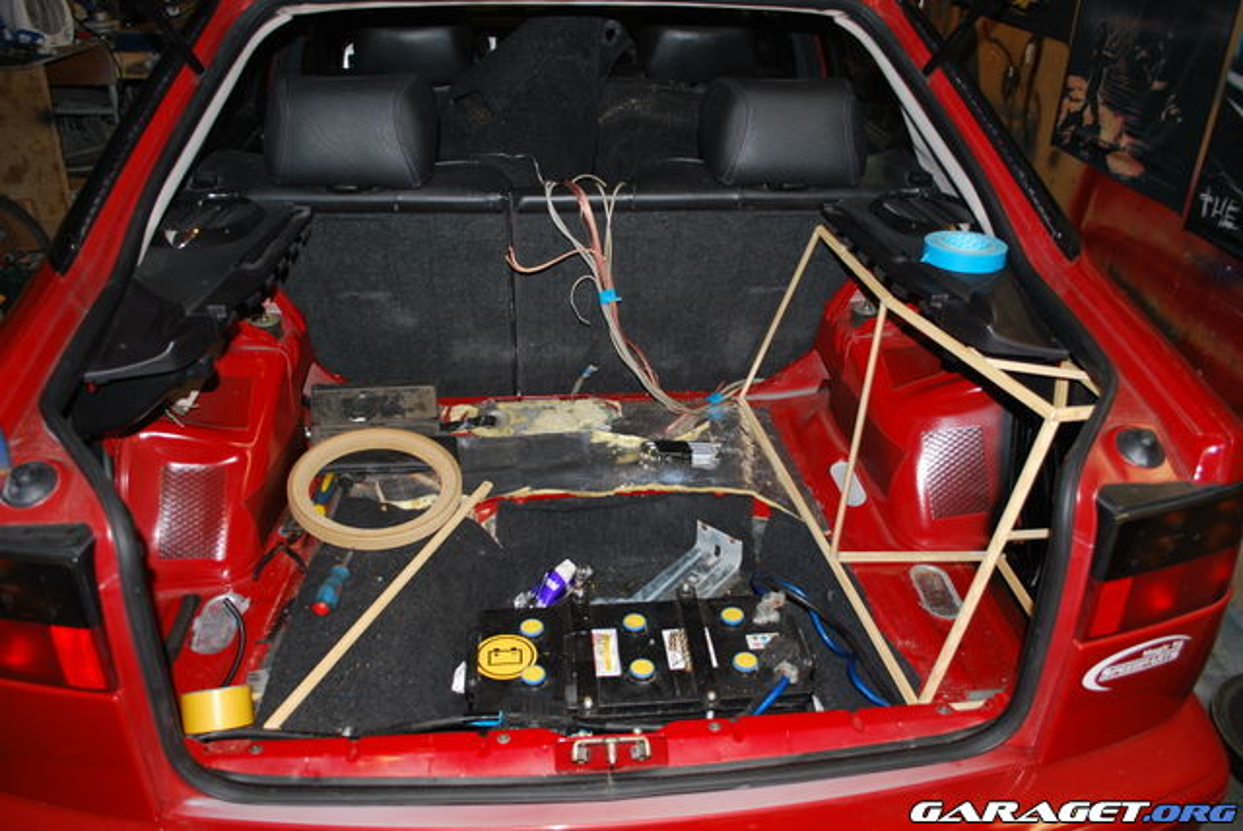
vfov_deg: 48.0
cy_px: 416
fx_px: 933
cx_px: 622
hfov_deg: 67.3
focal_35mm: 27
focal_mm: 18
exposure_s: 1/60
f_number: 3.8
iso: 200
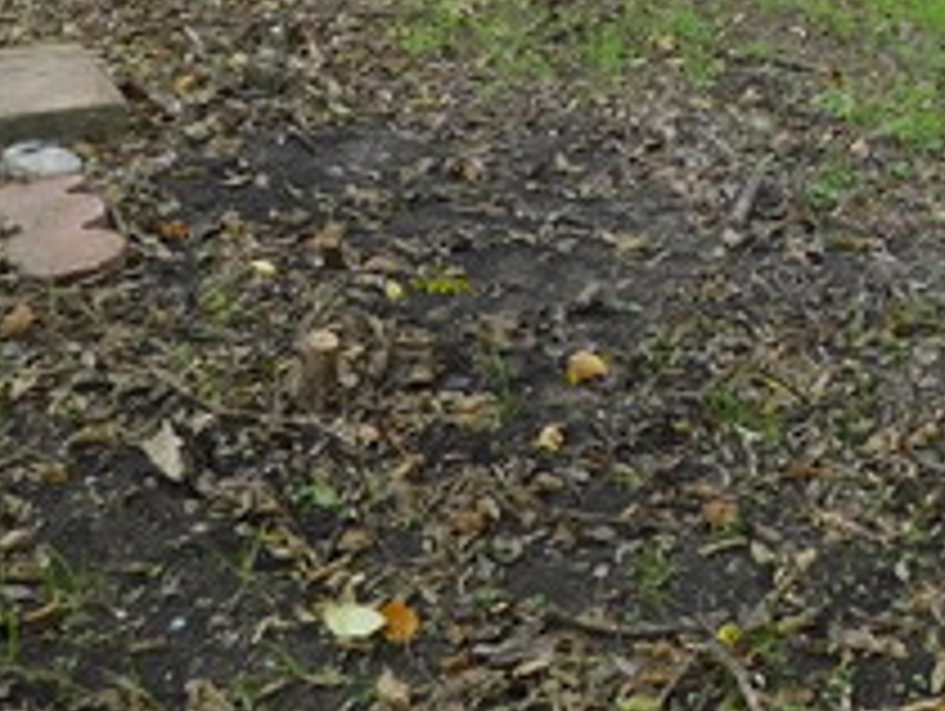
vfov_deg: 19.3
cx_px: 909
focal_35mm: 70
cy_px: -243
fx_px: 1913
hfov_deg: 26.5
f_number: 3
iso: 125
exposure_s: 1/250
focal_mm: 4
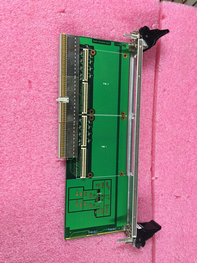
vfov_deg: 61.7
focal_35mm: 29
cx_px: 98
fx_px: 220
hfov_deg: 48.2
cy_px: 132
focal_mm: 4.15
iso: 200
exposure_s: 1/30
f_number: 2.2
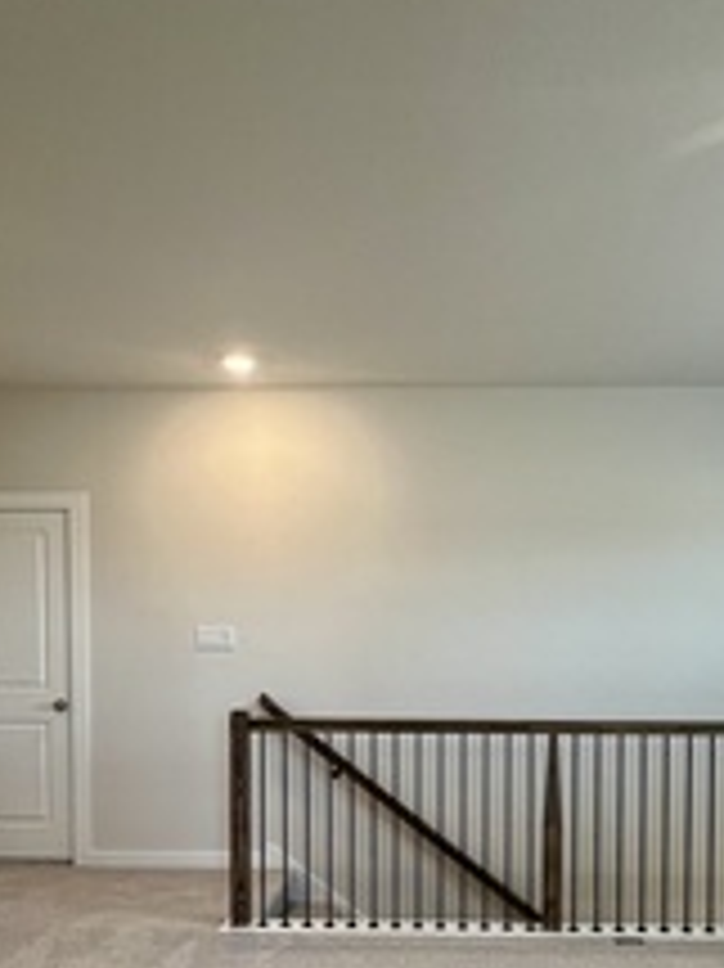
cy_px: 689
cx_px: 423
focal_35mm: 29
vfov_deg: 59.4
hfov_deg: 48.0
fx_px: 810
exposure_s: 1/120
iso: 200
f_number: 1.8
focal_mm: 1.57
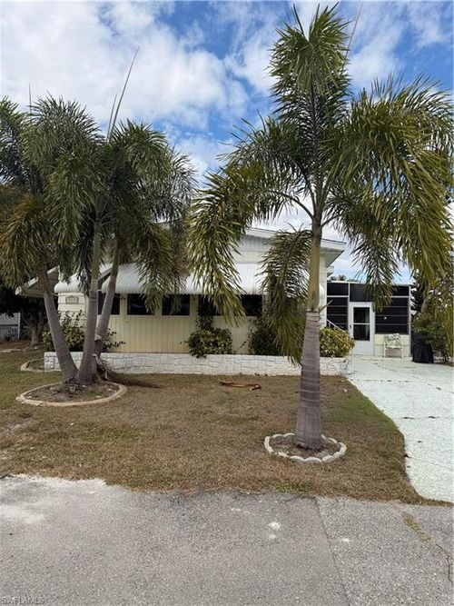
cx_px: 227
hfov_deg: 56.8
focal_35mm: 24
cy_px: 303
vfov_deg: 71.6
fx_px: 420
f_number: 1.78
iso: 80
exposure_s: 1/4167
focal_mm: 6.76
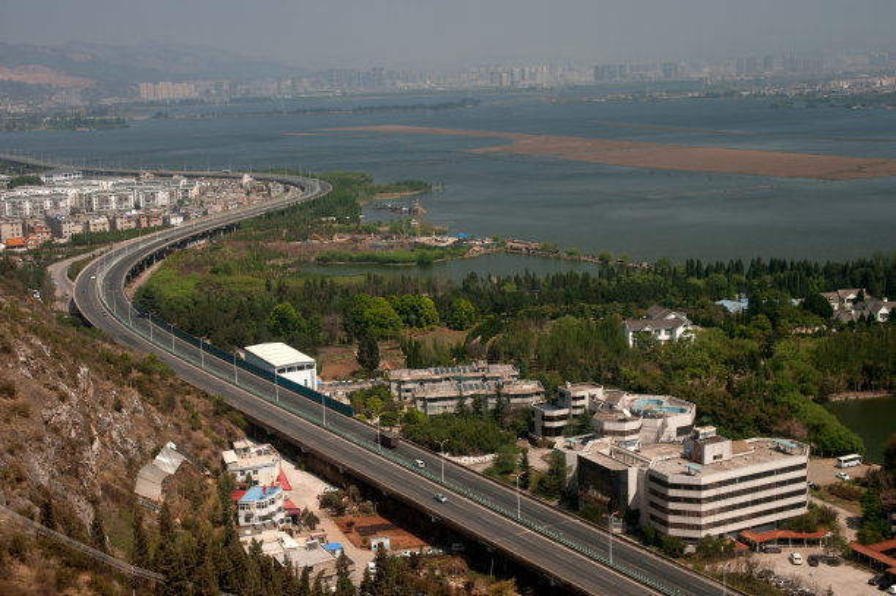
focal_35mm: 52
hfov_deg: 38.2
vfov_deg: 25.9
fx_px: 1293
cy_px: 298
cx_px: 448
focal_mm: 52
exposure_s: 1/500
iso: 200
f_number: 5.6
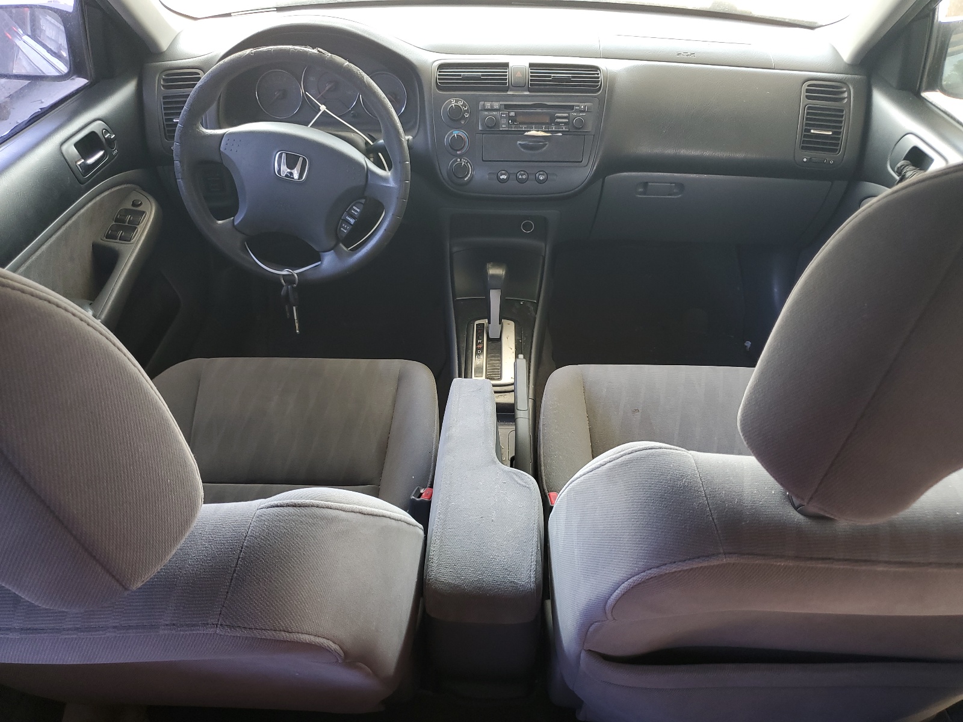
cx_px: 482
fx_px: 723
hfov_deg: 67.3
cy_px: 361
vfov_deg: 53.1
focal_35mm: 26
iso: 61
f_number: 1.5
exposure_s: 1/60.2
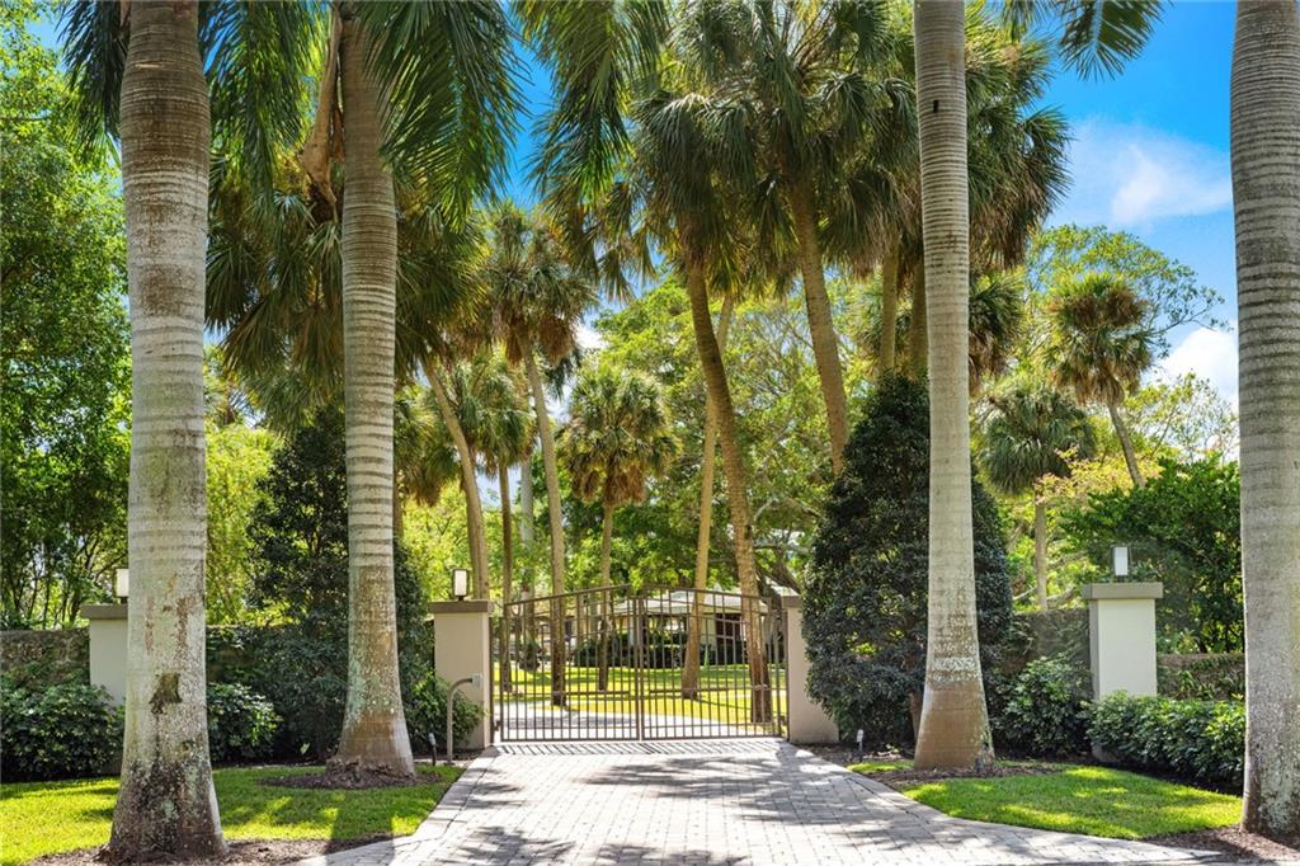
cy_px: 433
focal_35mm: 55
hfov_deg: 36.3
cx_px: 650
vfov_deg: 24.6
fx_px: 1985
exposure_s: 1/160
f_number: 7.1
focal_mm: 55
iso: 320
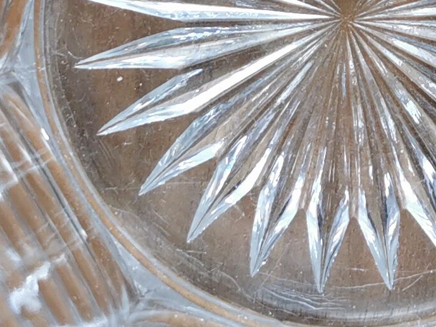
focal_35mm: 143
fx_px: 1801
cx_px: 280
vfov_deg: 10.2
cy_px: -55
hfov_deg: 13.8
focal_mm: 5.56
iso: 80
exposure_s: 1/100
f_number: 1.6
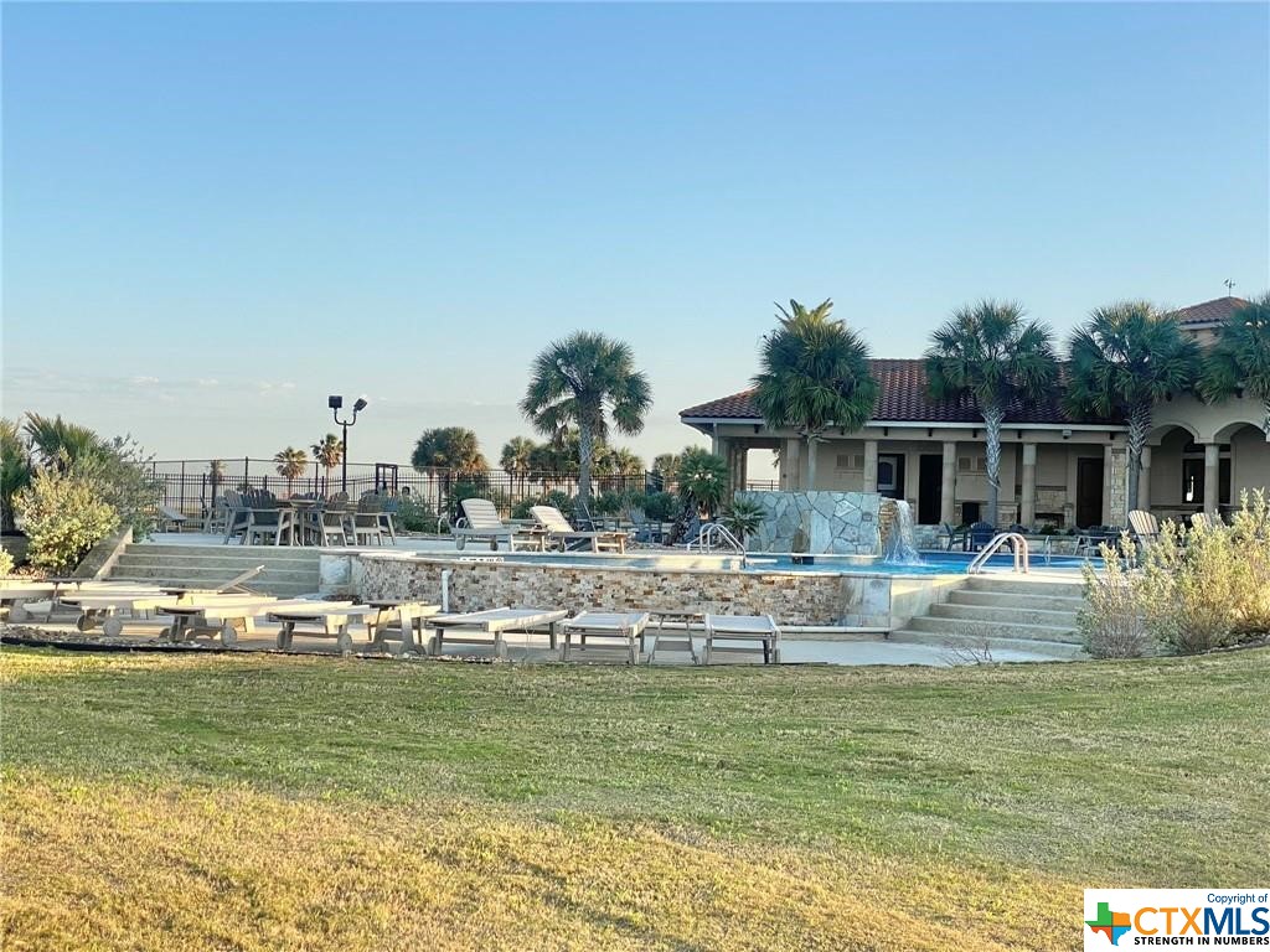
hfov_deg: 36.8
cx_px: 635
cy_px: 476
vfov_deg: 28.0
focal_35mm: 52
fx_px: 1908
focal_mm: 6
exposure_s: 1/675
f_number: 2
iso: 20
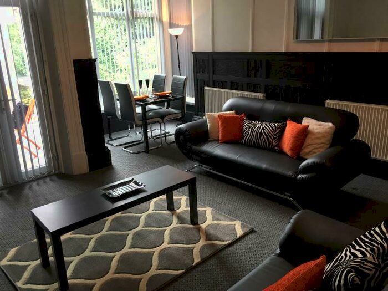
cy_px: 146
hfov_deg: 61.7
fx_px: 325
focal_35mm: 29
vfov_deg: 48.2
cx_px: 194
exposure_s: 1/33
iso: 125
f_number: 2.2
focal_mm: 4.15
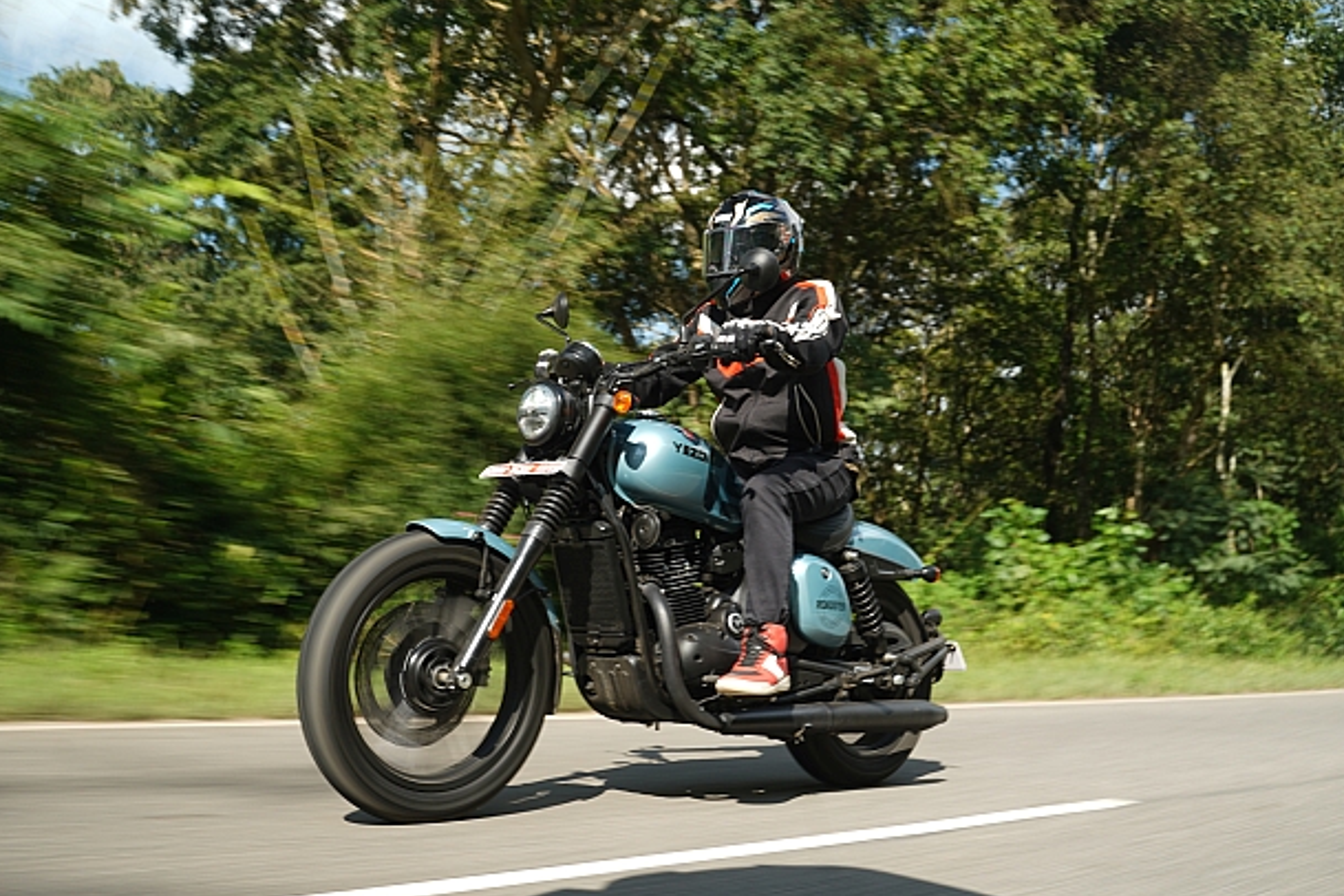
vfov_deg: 36.9
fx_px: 1344
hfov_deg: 53.1
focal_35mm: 36
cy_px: 452
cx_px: 646
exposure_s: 1/50
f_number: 5
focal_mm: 34
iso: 80
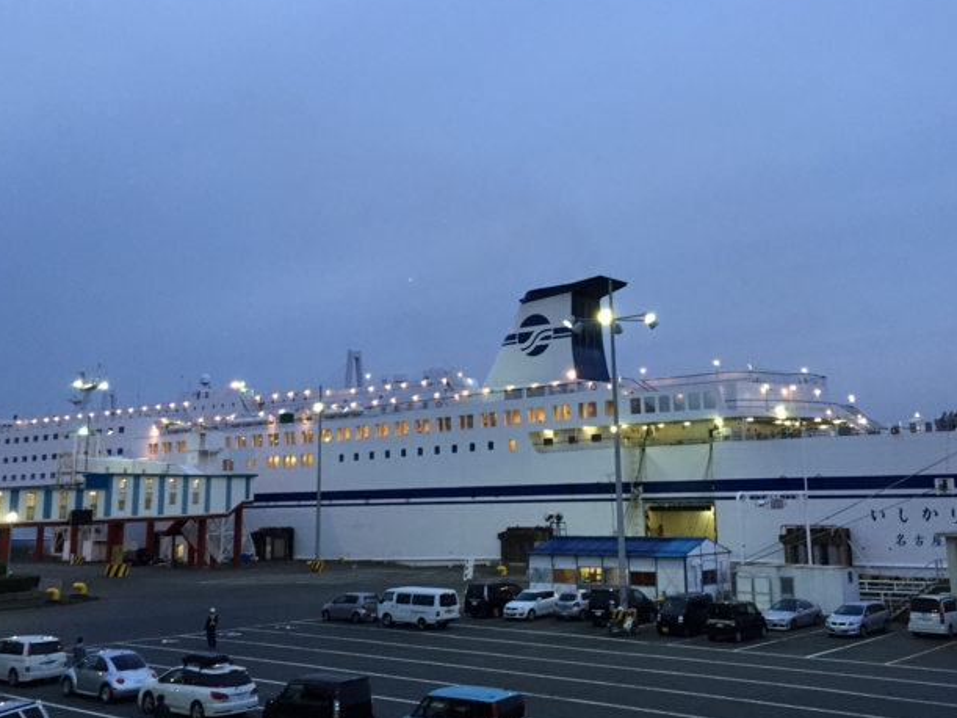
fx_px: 1050
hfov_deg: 49.0
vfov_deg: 37.6
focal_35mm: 38
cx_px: 509
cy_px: 296
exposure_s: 1/30
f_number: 2.2
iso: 100
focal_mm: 4.15
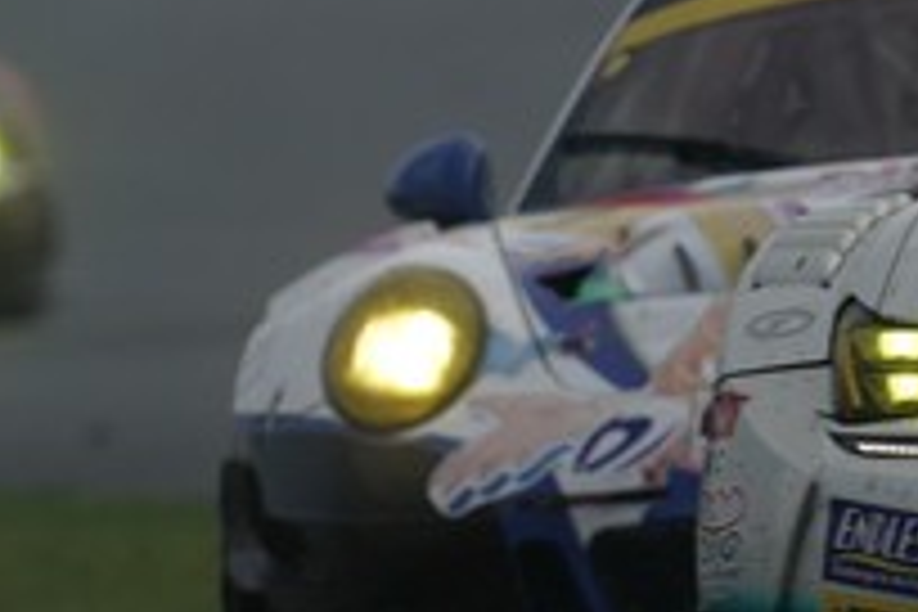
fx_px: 53903
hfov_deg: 1.0
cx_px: 1566
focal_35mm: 2114
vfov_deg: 0.7
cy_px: -72
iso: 200
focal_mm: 600
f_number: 8
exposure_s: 1/640
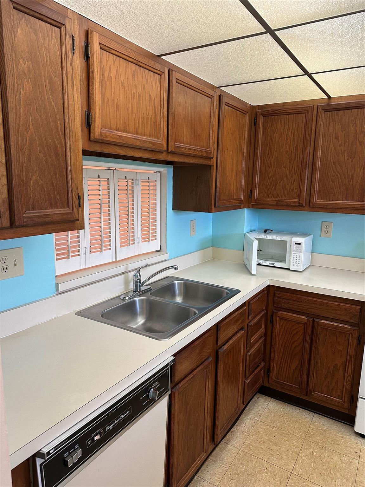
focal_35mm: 24
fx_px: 337
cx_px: 182
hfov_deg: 56.8
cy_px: 244
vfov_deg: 71.6
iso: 160
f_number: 1.78
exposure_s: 1/60
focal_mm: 6.86
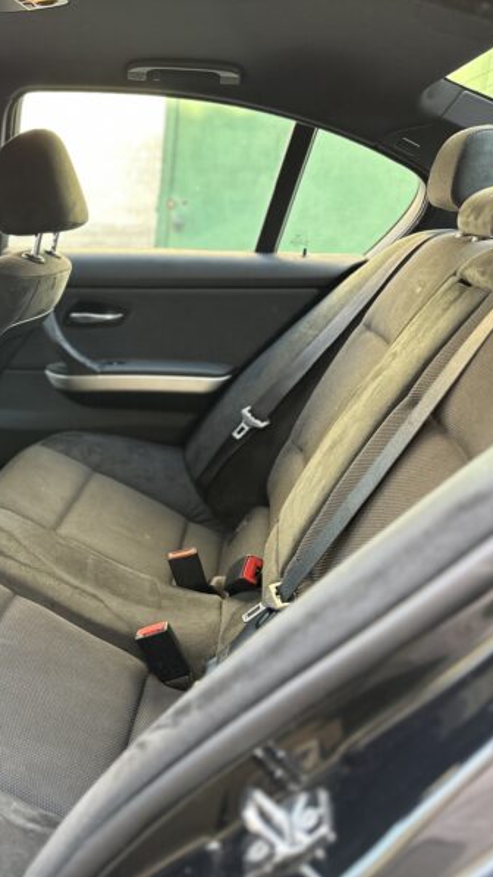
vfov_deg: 56.6
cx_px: -73
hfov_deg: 29.7
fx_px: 814
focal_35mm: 35
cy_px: 438
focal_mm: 6.86
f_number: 1.78
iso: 200
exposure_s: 1/121
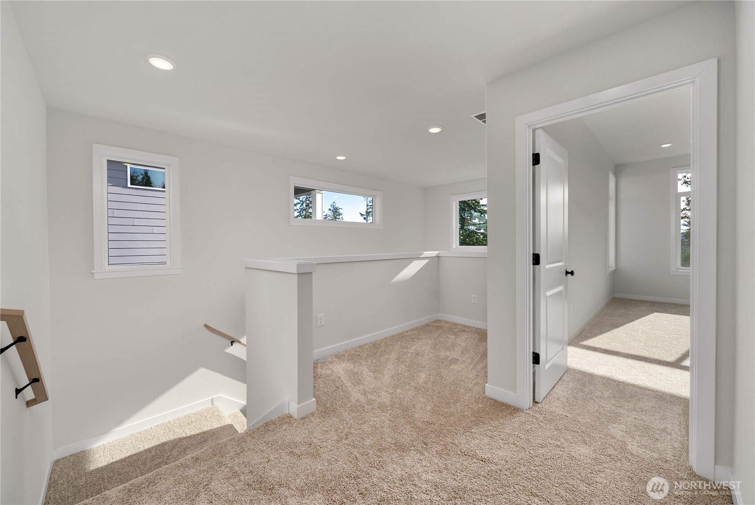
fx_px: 273
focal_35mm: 13
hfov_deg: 108.3
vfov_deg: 85.5
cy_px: 252
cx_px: 378
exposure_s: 1/30
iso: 250
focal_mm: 13
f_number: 7.1
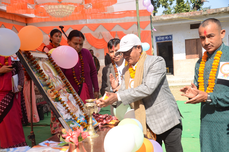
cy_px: 76
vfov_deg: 29.7
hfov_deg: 43.7
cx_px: 114
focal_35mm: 45
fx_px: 286
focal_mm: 30
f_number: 5.6
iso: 125
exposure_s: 1/250
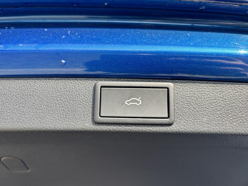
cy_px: 95
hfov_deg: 65.3
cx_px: 125
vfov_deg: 51.3
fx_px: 193
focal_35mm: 27
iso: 50
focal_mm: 5.96
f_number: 1.6
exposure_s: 1/430
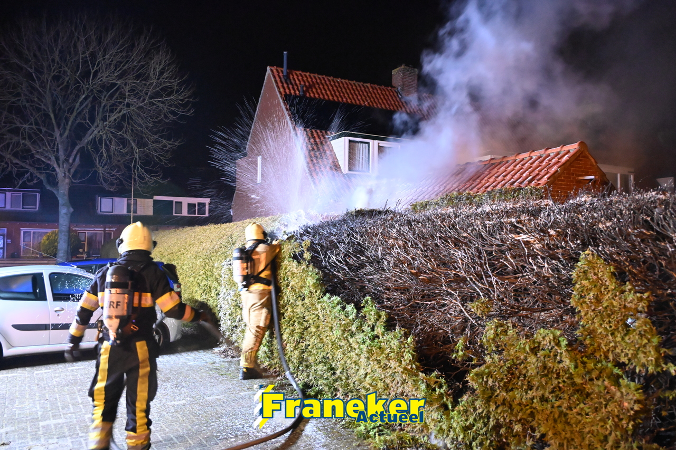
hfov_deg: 60.3
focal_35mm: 31
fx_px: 582
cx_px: 338
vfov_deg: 42.3
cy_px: 225
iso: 12800
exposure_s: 1/15
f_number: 4.5
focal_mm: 31
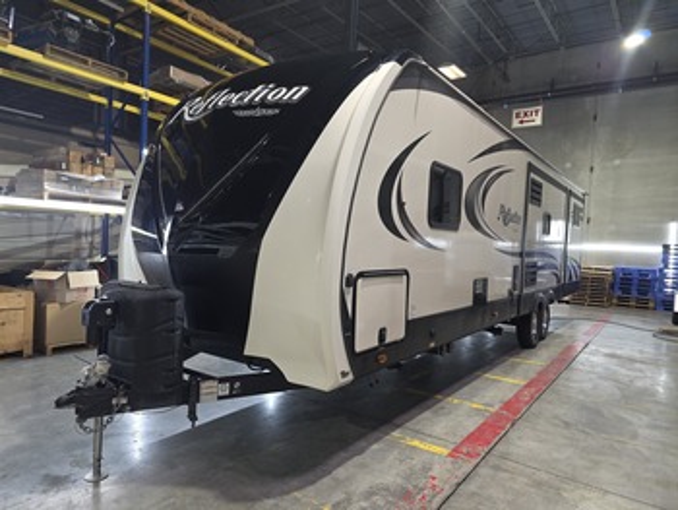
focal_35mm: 23
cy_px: 255
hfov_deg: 73.9
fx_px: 451
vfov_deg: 58.9
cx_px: 339
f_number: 1.7
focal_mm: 6.3
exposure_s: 1/60
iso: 125
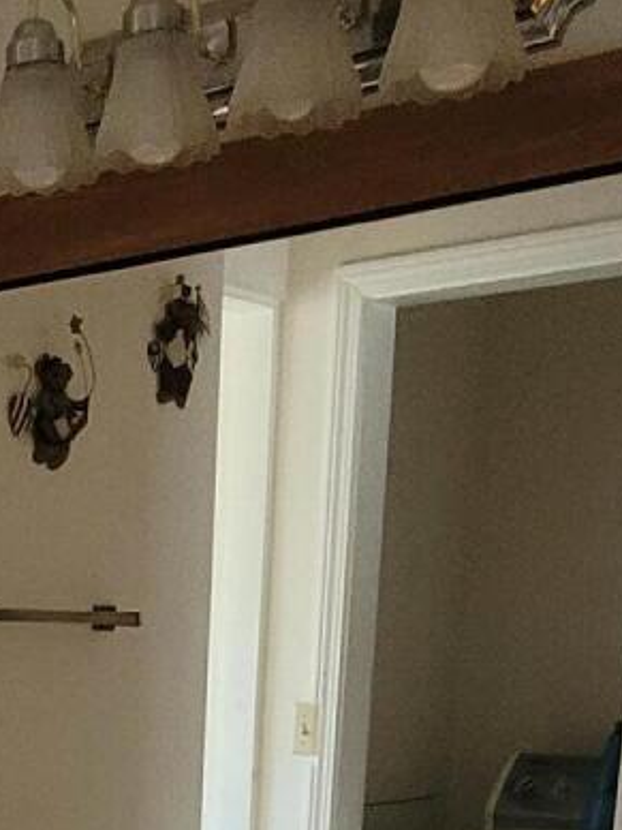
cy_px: 1108
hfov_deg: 20.9
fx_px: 1605
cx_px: -53
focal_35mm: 67
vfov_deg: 24.8
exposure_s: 1/60
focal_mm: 1.74
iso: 400
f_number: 2.2
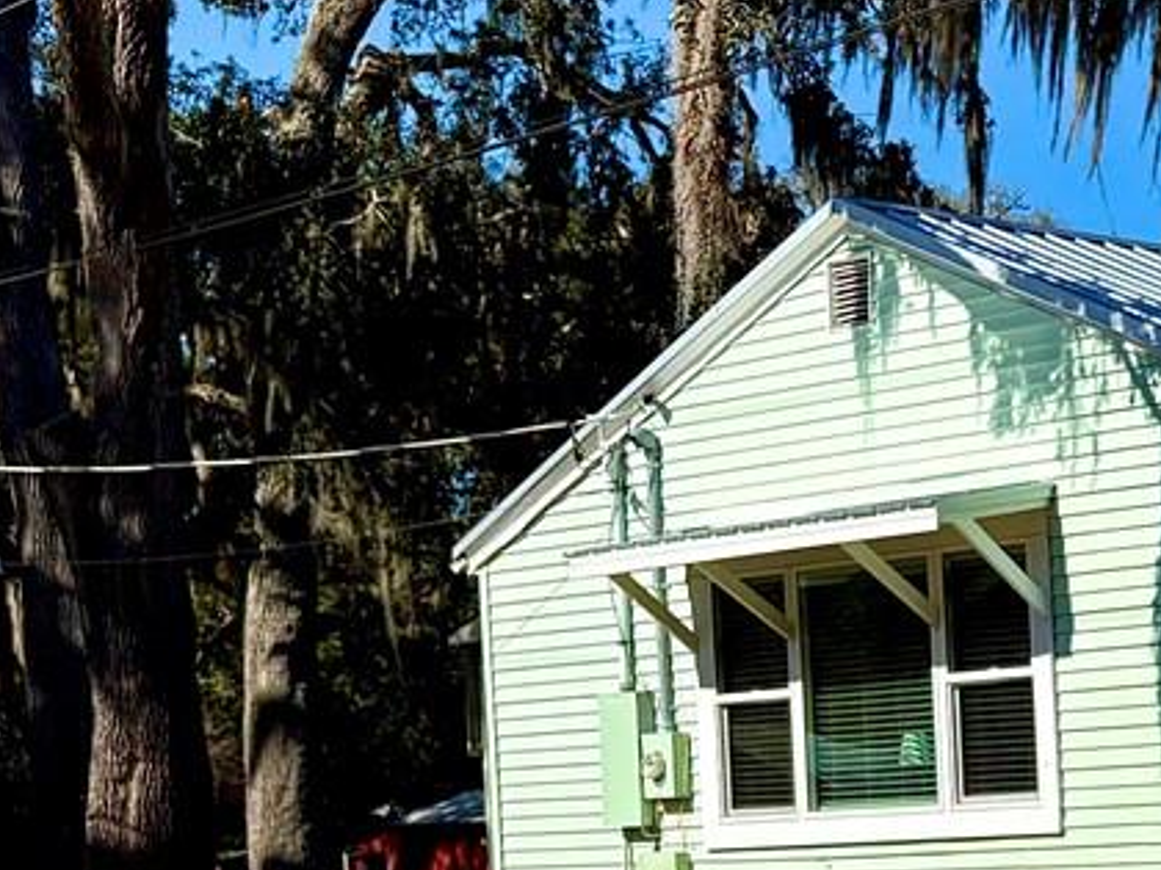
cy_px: 848
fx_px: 3320
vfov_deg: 14.7
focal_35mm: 99
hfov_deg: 18.2
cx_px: 1584
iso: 50
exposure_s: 1/8850
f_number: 1.6
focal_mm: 5.96
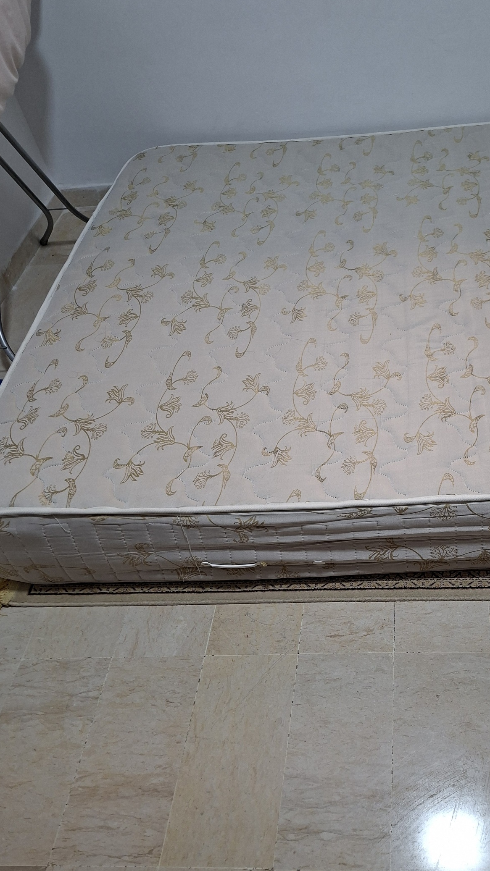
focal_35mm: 29
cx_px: 377
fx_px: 670
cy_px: 485
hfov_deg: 38.9
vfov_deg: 65.9
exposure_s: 1/50
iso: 200
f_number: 1.8
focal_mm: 5.54
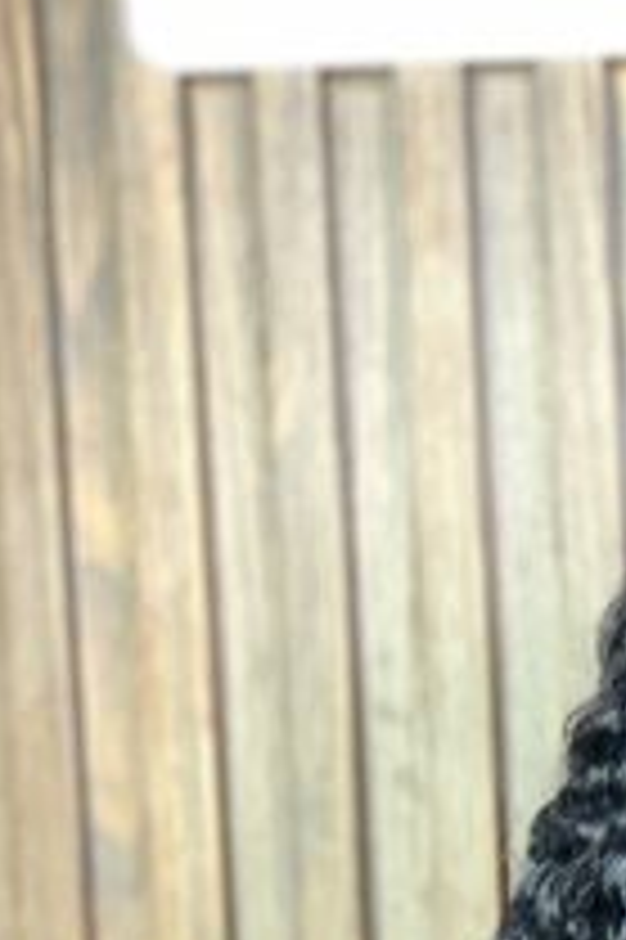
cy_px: 1574
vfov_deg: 9.6
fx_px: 5408
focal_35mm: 207
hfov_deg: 6.5
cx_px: 1090
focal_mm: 6
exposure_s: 1/50
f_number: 2.4
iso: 100
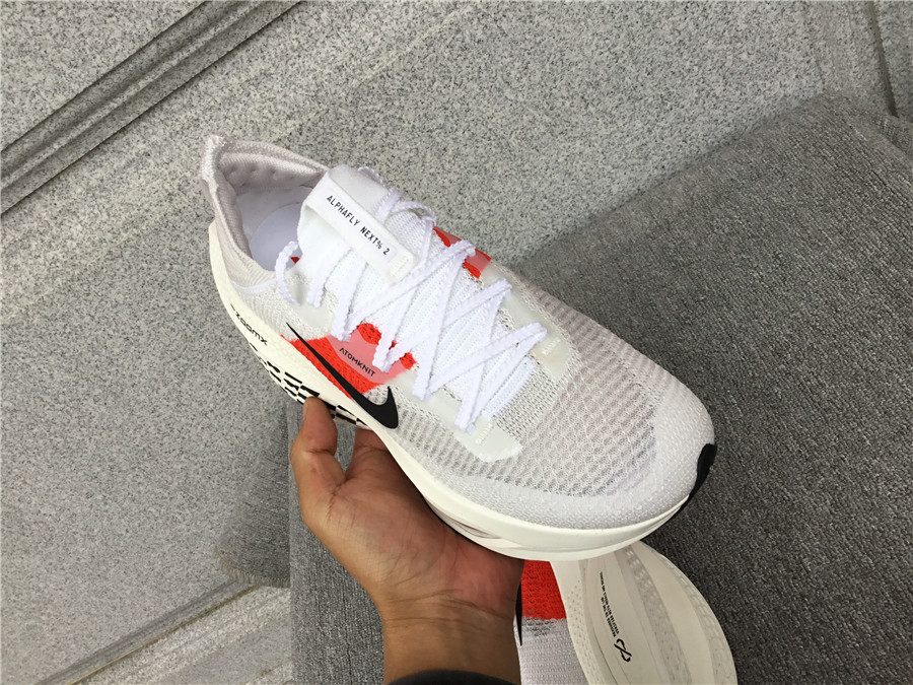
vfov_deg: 45.4
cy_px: 342
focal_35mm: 31
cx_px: 456
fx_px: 818
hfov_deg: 58.4
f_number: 2.4
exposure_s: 1/100
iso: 32
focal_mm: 3.3
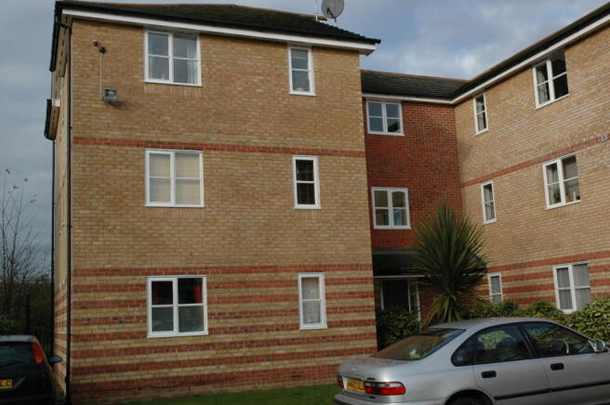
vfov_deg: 32.9
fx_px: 686
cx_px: 305
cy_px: 202
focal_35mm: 40
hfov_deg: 48.0
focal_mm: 27
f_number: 8
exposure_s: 1/250
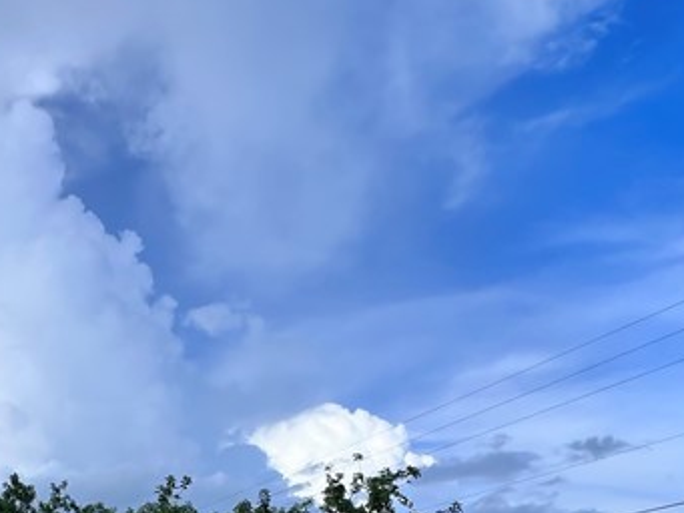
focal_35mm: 39
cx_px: 68
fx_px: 771
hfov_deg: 43.7
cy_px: 619
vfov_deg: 30.9
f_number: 1.8
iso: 32
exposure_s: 1/1553
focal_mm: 1.57
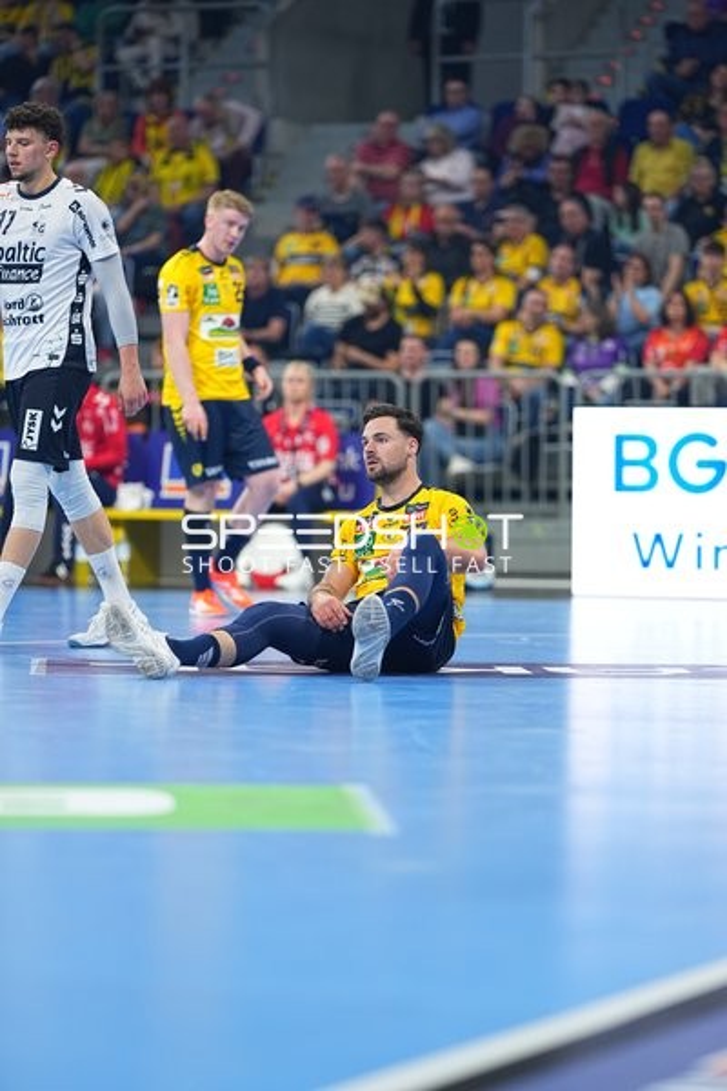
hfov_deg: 10.2
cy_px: 546
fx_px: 4089
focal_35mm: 135
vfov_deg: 15.2
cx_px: 364
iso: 1000
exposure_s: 1/1600
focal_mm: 135
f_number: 1.8
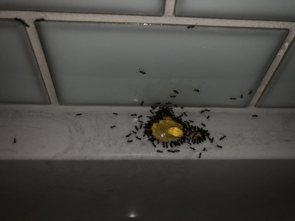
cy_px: 110
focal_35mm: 28
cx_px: 148
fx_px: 239
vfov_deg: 49.8
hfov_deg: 63.4
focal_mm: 4
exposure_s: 1/47
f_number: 1.8
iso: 20
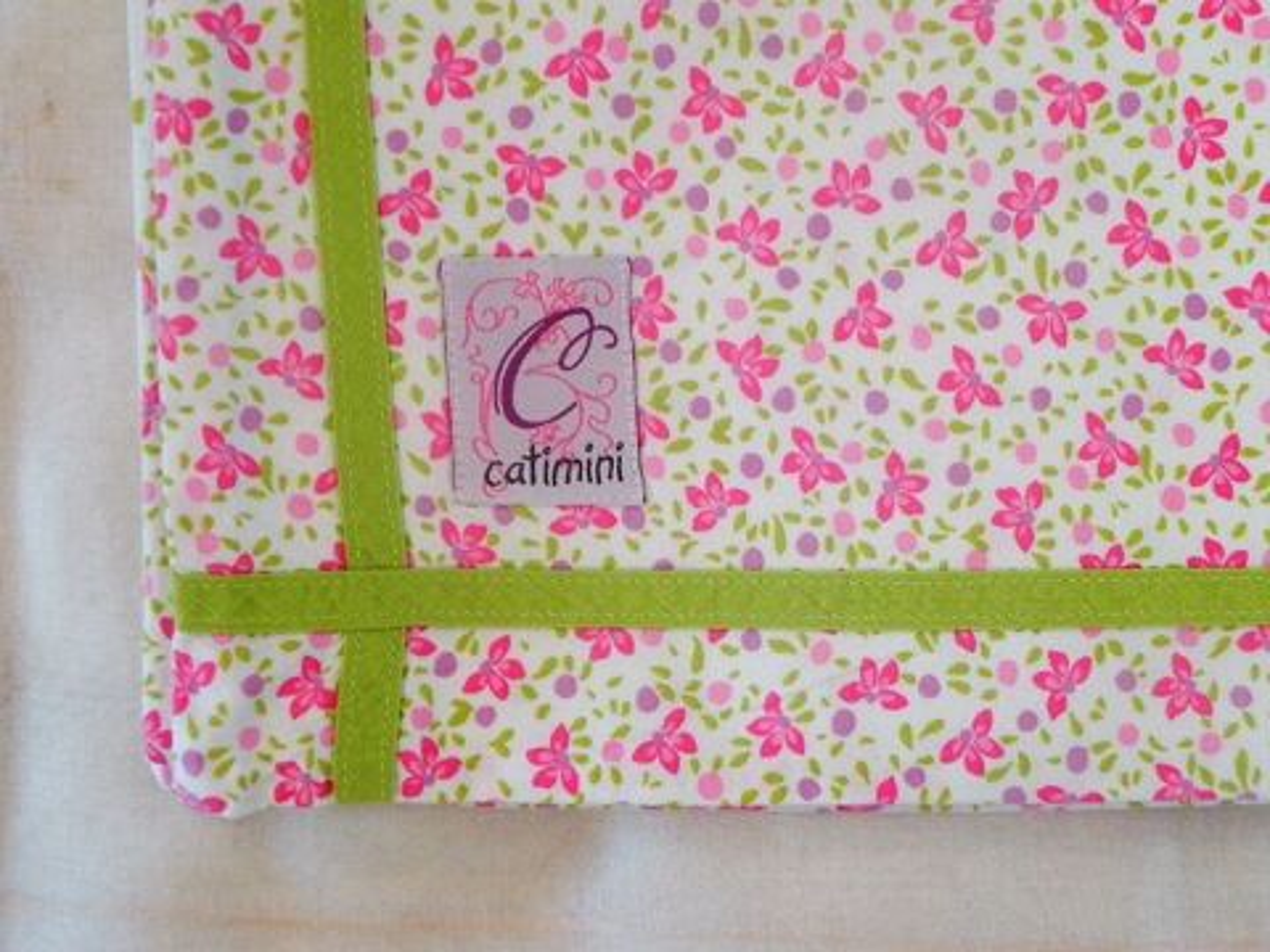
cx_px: 635
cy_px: 476
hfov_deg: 41.2
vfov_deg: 31.5
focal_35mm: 46
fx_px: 1688
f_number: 3.2
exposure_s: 1/16.5
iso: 400
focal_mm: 8.2
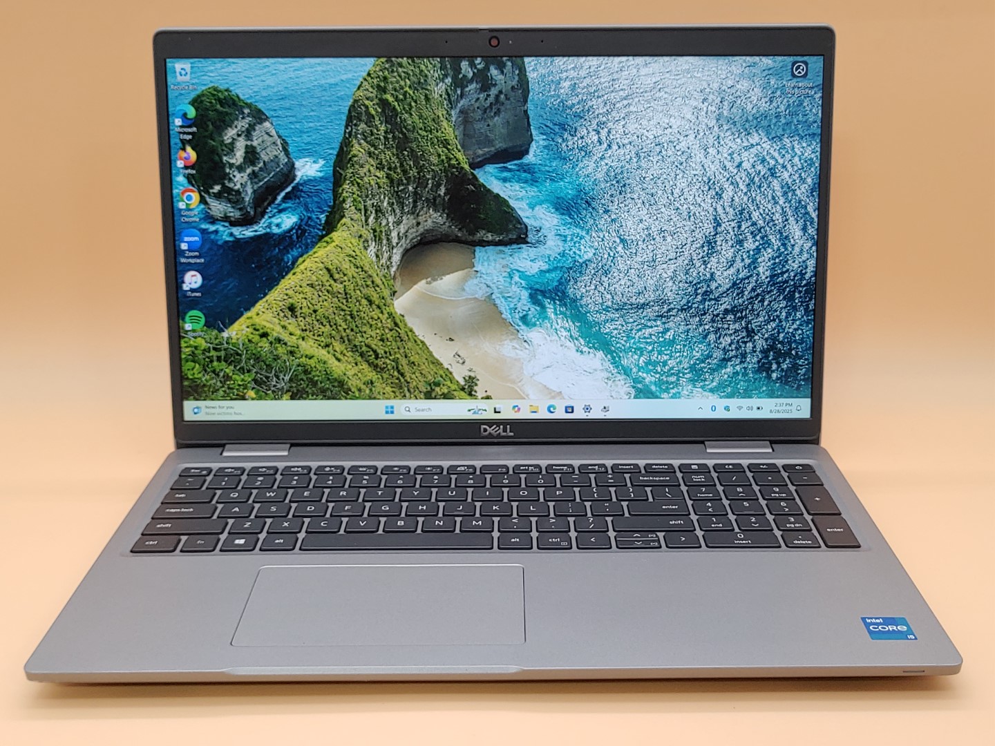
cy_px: 373
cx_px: 498
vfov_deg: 35.1
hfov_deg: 45.8
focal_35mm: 41
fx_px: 1179
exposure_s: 1/61
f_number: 1.8
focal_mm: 4.36
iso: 50
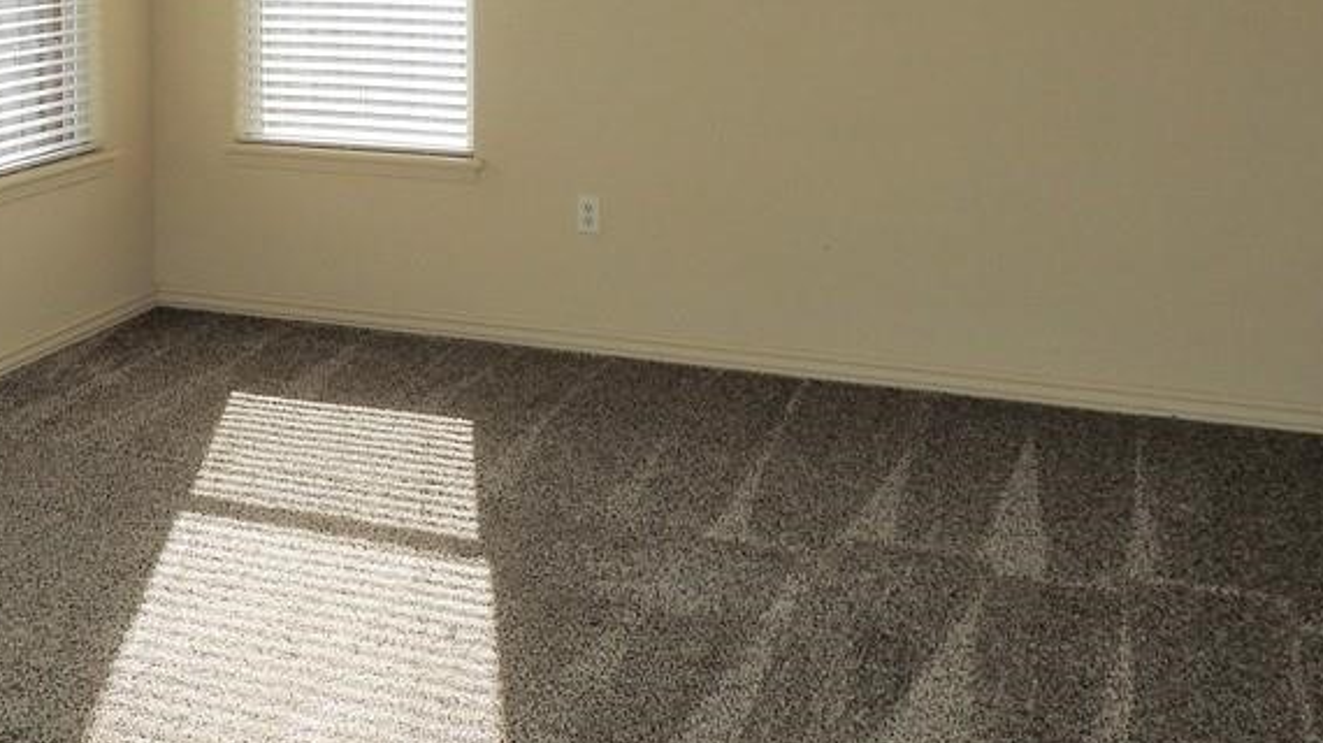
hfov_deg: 43.0
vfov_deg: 23.7
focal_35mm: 47
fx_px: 1648
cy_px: -81
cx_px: 411
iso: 100
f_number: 3.3
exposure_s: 1/500
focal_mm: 4.3
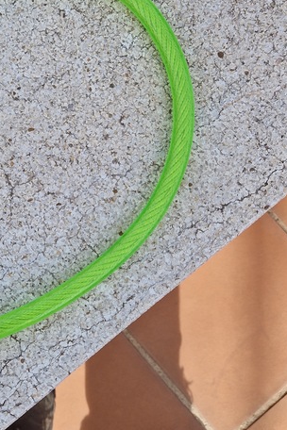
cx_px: 8
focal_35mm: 42
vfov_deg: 46.2
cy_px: 175
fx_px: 502
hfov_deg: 30.0
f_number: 1.8
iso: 50
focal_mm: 5.4
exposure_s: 1/10870
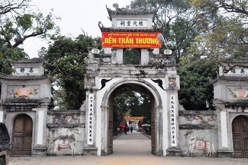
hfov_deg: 49.6
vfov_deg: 34.1
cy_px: 82
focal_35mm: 39
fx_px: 268
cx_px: 124
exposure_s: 1/400
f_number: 10
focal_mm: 26
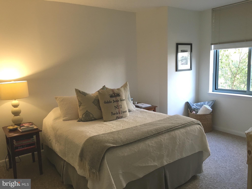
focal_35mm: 29
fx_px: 211
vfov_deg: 48.2
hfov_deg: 61.7
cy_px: 94
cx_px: 126
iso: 40
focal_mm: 4.15
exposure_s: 1/30
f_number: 2.2
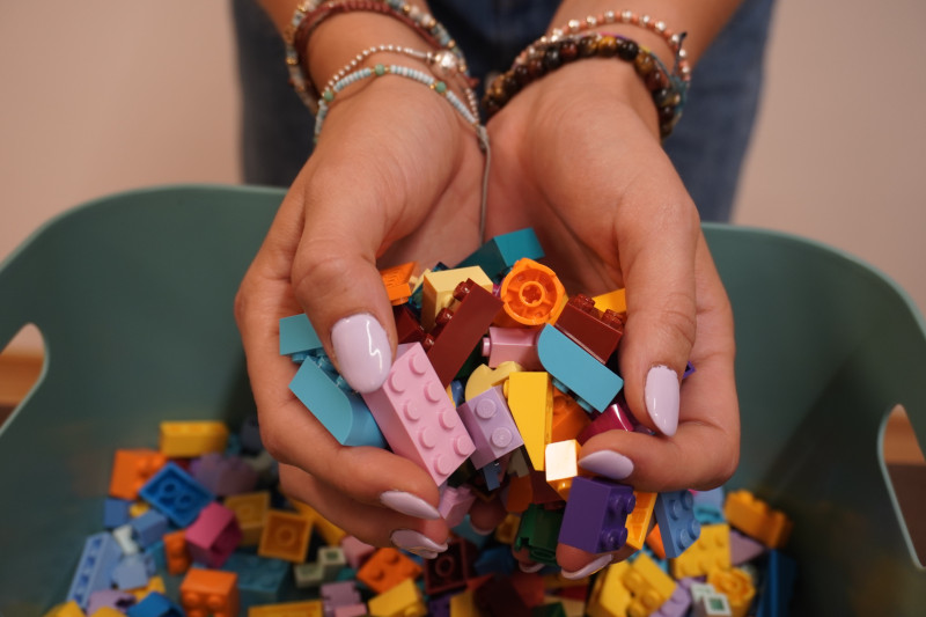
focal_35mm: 40
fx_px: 1041
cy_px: 308
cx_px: 463
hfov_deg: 47.9
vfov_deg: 33.0
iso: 500
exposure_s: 1/60
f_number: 4.5
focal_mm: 27
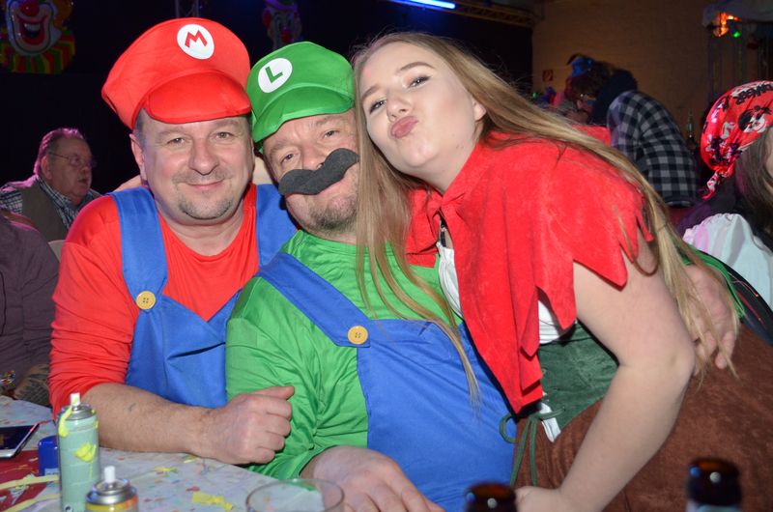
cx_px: 386
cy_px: 256
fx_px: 707
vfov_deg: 39.8
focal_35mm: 33
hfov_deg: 57.3
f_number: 4
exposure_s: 1/30
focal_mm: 22
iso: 800
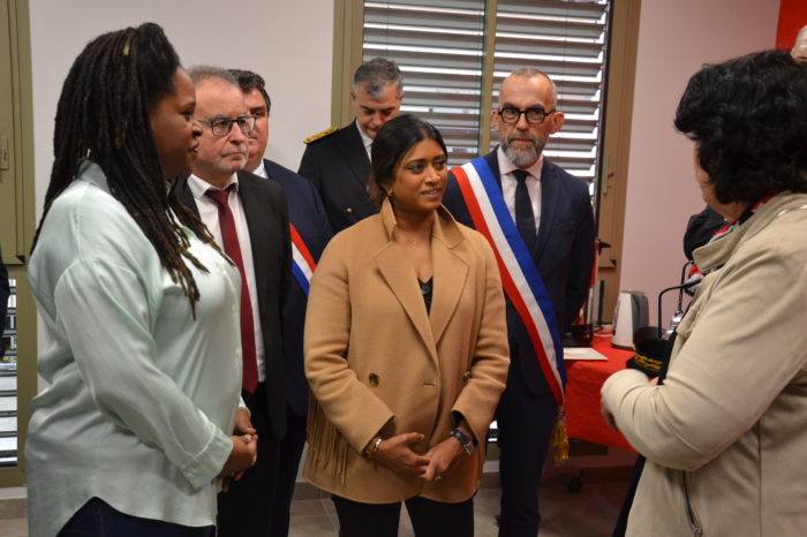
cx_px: 404
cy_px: 268
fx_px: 941
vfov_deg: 31.9
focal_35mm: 42
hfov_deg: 46.4
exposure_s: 1/60
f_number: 4
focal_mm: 28
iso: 1000
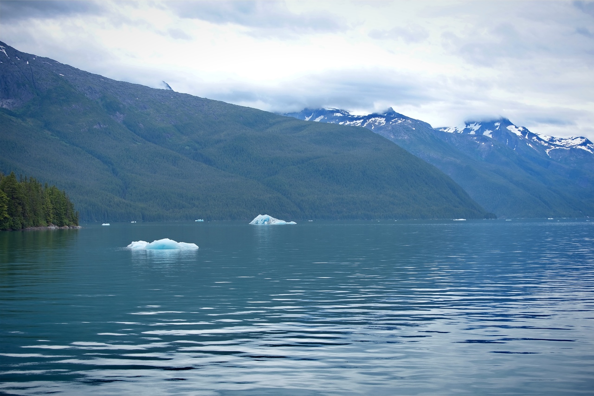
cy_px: 198
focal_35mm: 70
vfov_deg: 19.5
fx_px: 1155
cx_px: 297
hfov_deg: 28.8
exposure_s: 1/160
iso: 100
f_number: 6.3
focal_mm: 70
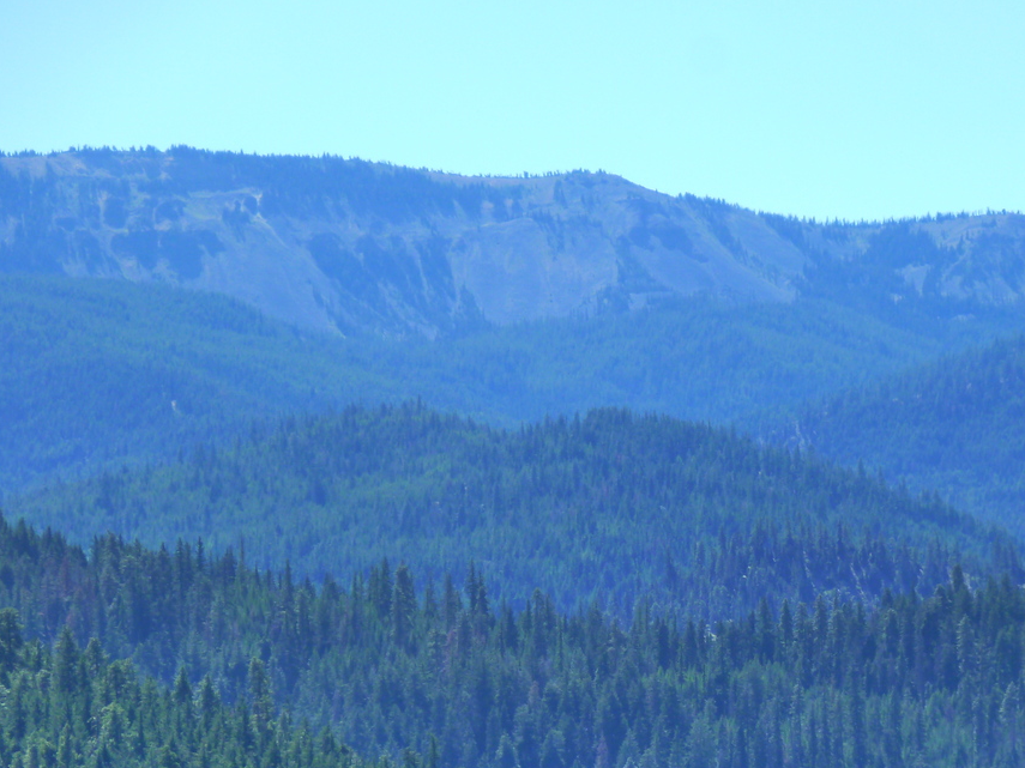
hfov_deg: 8.9
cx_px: 646
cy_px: 552
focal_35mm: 223
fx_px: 6602
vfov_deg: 6.7
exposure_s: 1/160
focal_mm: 26.7
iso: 200
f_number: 5.6
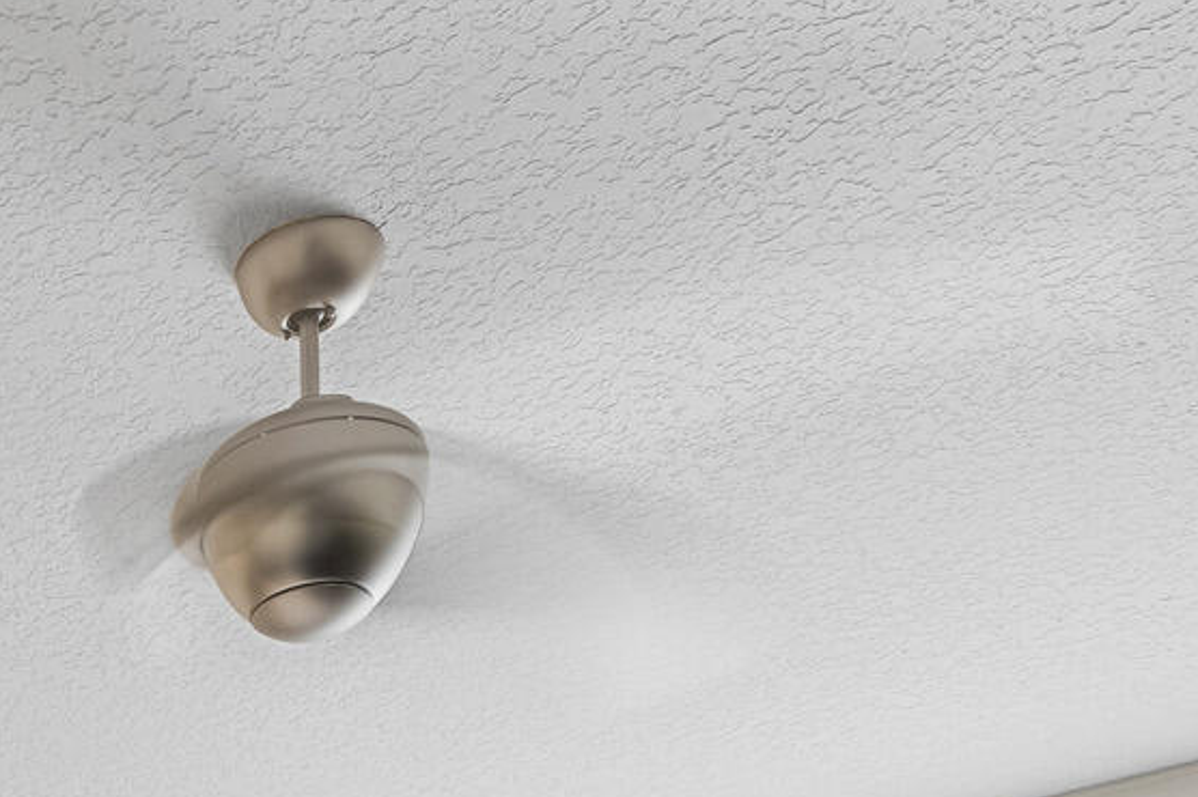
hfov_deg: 26.2
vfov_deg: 16.3
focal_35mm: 63
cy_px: 1608
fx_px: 2095
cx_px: -431
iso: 500
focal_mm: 14
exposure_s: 1/6
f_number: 8
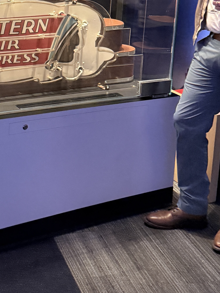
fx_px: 576
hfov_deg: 21.0
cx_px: 5
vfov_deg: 27.0
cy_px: 0
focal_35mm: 68
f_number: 1.78
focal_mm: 6.76
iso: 800
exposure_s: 1/48
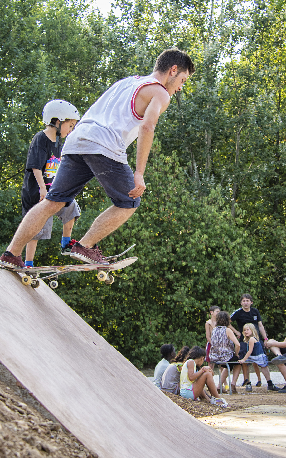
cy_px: 228
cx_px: 145
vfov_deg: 26.8
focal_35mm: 77
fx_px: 960
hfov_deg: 16.9
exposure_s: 1/500
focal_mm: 50
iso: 800
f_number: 5.3
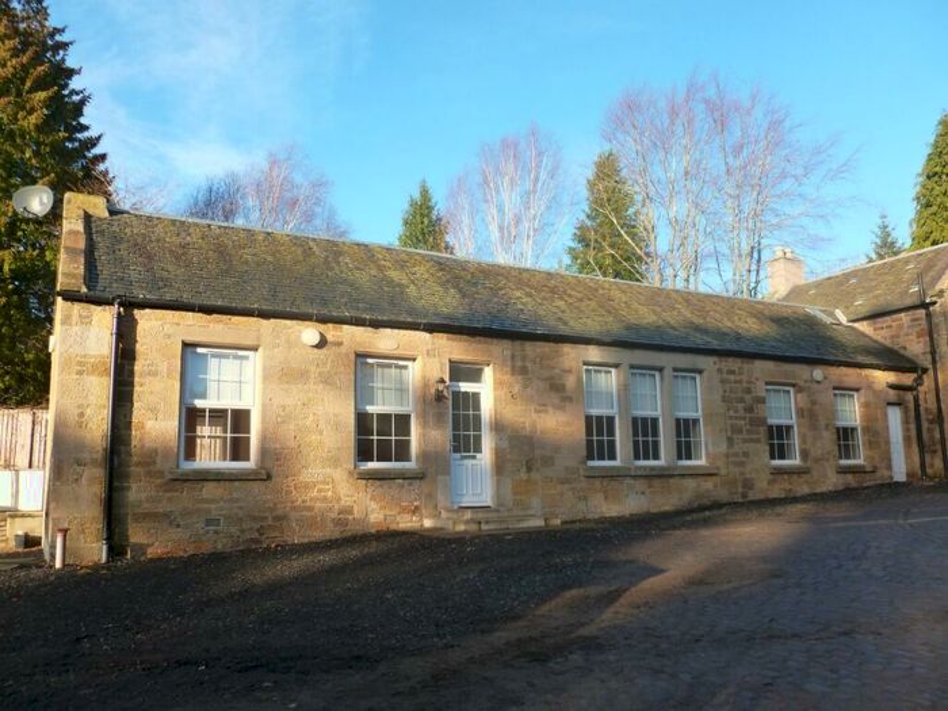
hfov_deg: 63.4
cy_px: 356
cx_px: 474
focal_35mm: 28
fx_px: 767
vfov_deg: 49.7
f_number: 3.3
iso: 160
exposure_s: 1/320
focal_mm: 5
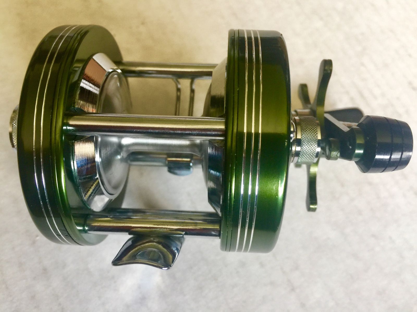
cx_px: 208
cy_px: 156
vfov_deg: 48.2
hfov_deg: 61.7
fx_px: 349
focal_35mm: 29
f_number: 2.2
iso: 50
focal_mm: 4.15
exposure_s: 1/15
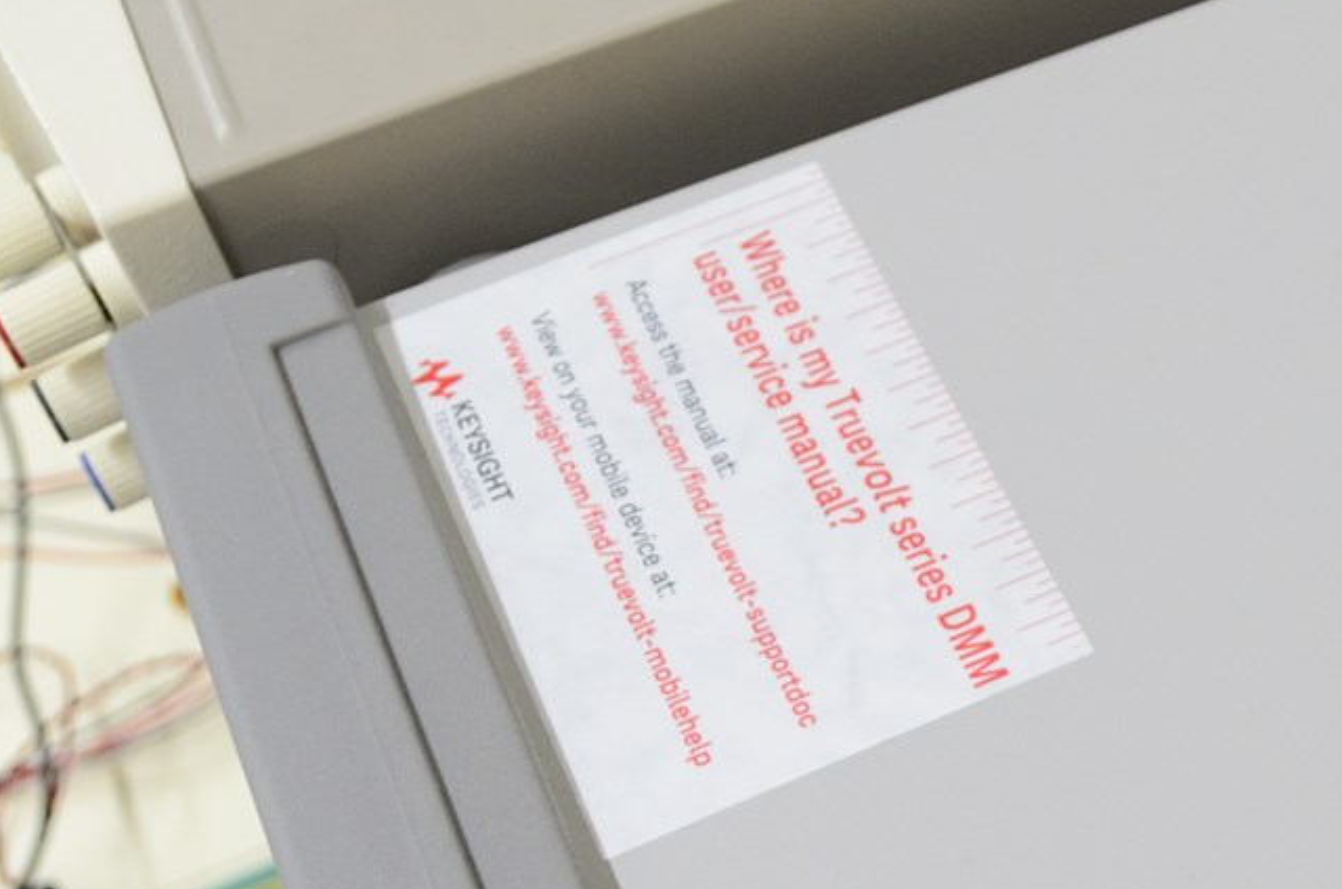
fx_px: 3013
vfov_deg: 16.6
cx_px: 1397
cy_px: 739
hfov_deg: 23.8
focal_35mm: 81
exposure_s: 1/30
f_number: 4.8
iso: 640
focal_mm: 18
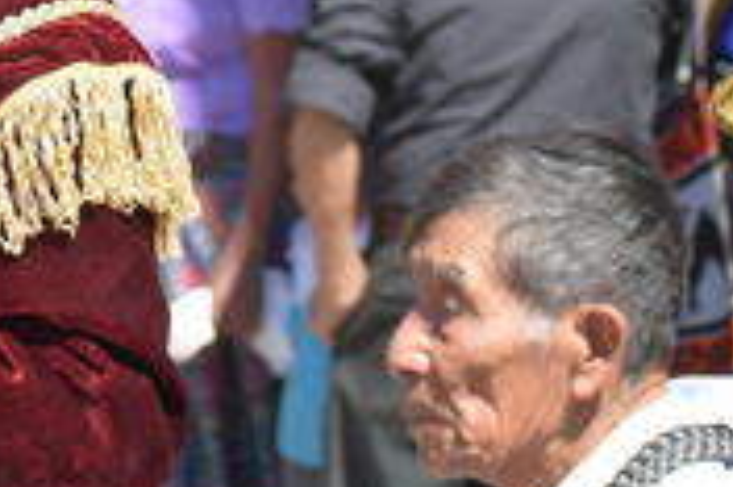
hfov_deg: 6.8
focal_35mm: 299
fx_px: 6082
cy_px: -158
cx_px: -279
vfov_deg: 4.6
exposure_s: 1/250
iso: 100
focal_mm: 70
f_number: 5.6
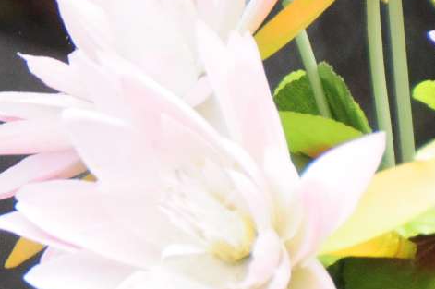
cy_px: 22
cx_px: -460
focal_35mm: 888
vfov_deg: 1.5
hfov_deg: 2.3
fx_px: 10719
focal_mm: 130
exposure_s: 1/160
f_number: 7.1
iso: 640
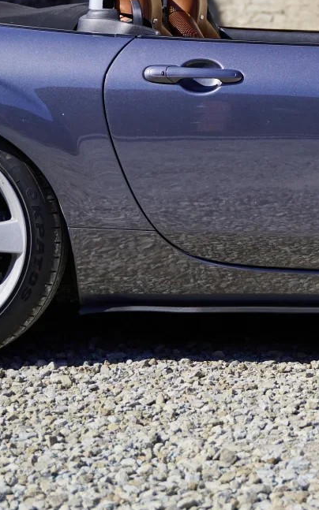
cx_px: 386
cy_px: 66
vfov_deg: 16.3
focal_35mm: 127
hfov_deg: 10.1
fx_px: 1768
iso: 64
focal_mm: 42
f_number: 2.8
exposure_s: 1/1000
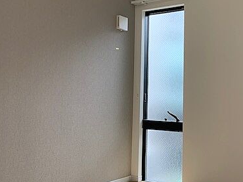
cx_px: 166
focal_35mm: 45
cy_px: 83
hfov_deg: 41.5
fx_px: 316
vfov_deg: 32.1
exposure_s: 1/50
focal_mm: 4.25
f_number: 1.8
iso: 50
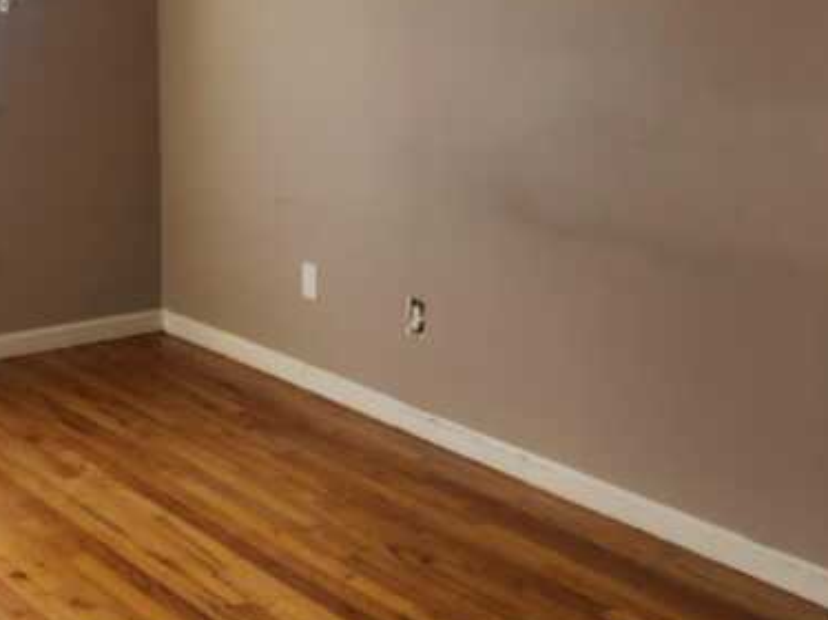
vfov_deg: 23.0
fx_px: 1506
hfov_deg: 30.4
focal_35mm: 63
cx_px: 257
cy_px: 153
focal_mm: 6.4
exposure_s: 1/180
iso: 25
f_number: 1.8
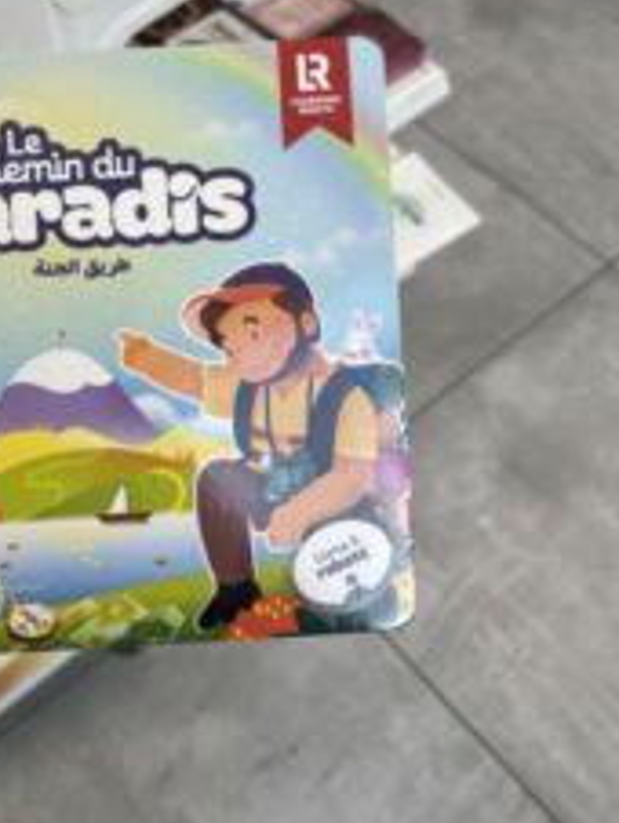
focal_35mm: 46
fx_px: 1095
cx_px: 117
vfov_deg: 40.6
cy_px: 269
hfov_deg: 30.7
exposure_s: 1/242
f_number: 1.6
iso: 50
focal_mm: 5.96
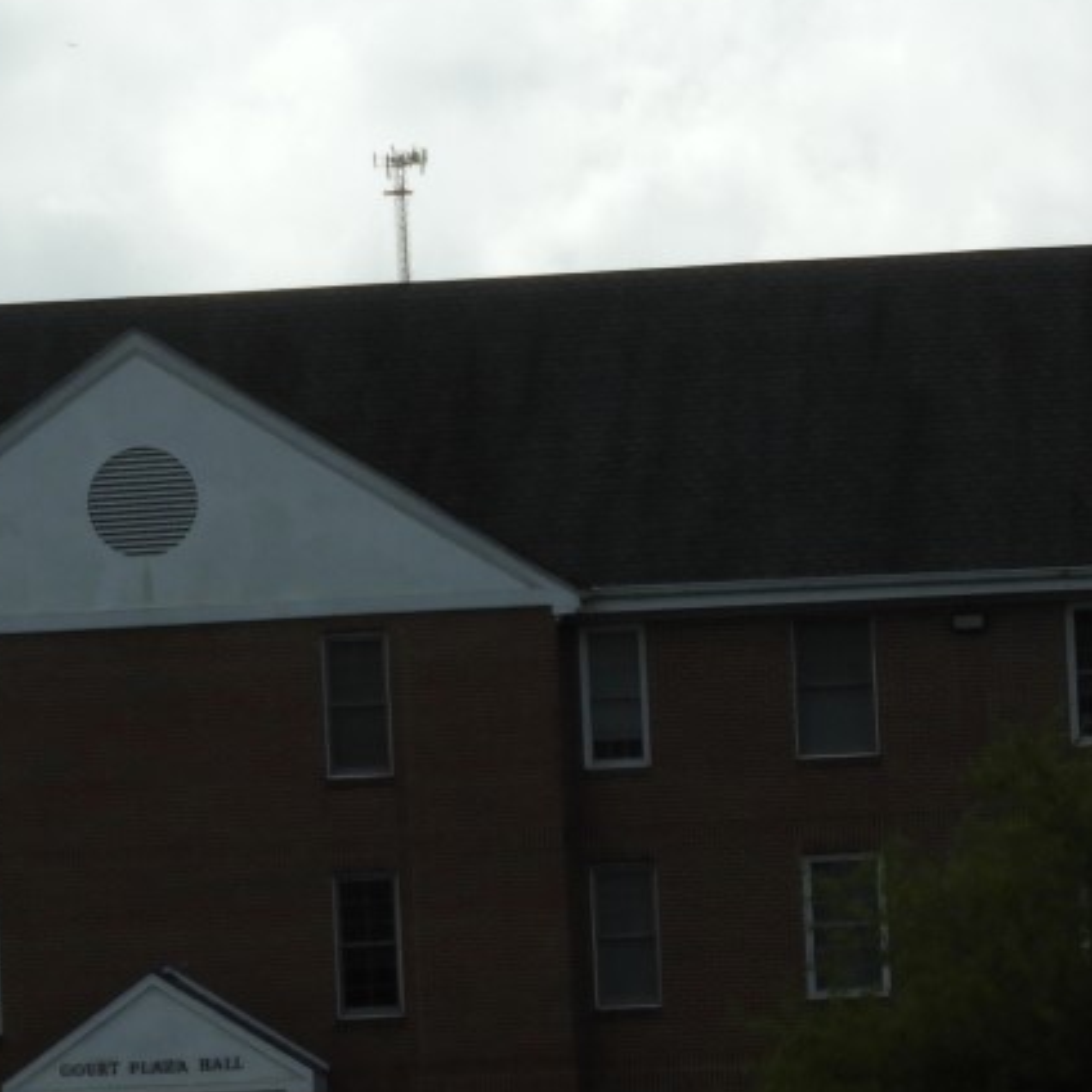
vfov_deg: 6.1
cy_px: 569
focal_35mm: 285
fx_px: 10172
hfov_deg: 6.1
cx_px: 85
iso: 100
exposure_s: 1/1600
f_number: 4.8
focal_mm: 17
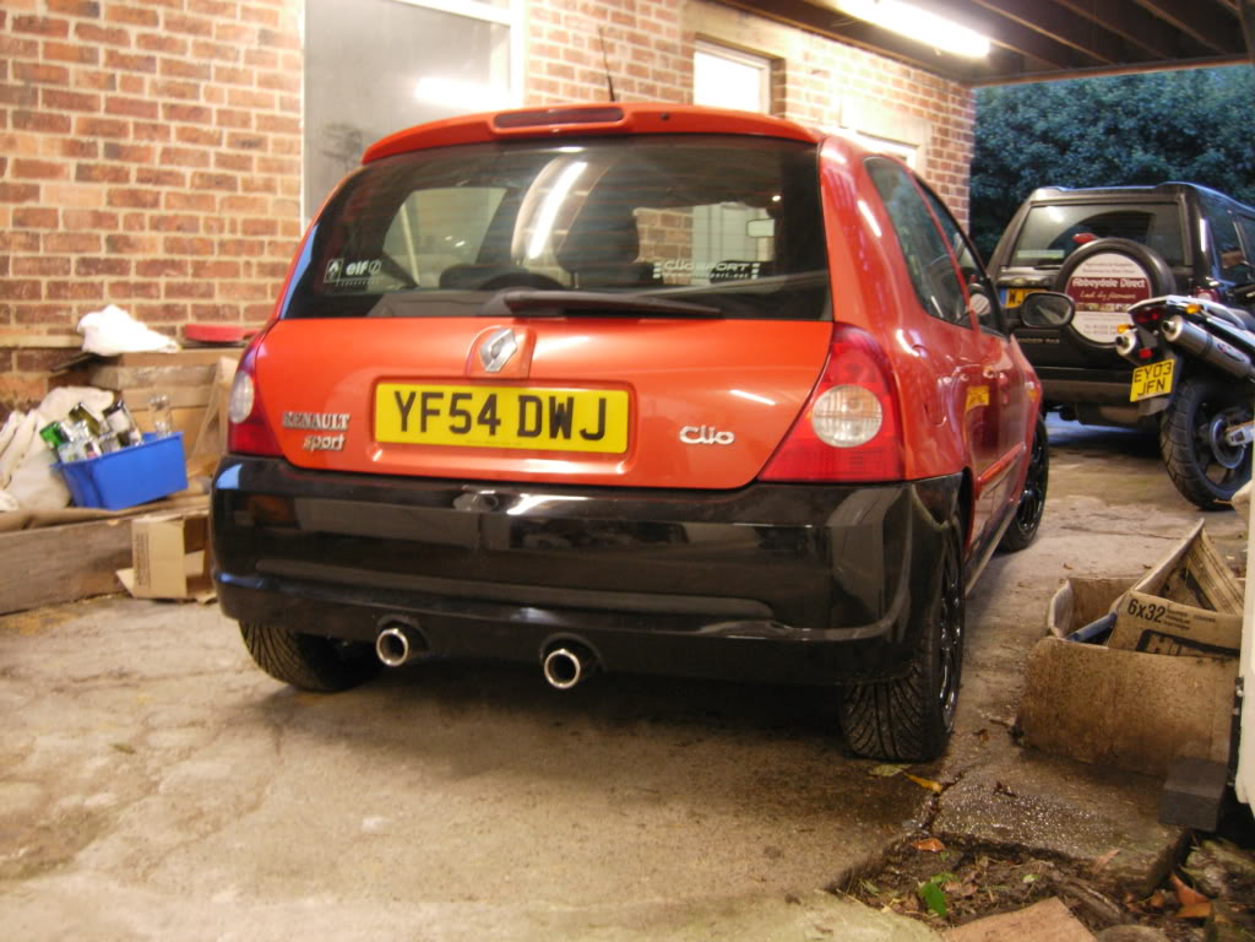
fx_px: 1305
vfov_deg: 39.7
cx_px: 628
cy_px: 471
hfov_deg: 51.4
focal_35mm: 36
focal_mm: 7.5
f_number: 3.4
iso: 200
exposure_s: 1/2.9
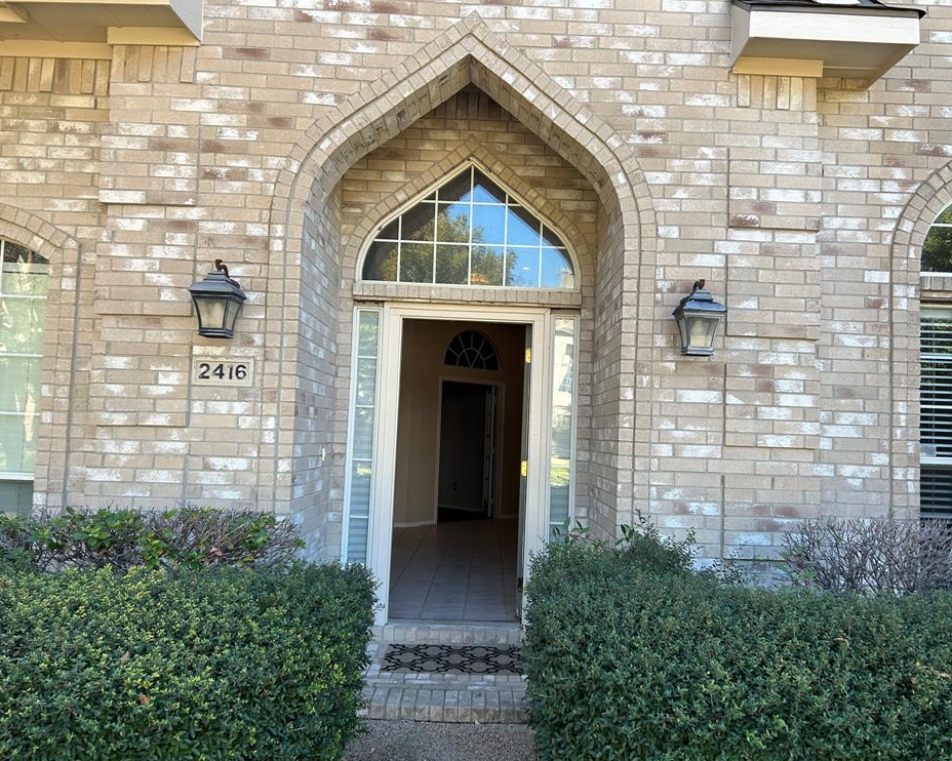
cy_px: 390
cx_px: 504
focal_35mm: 28
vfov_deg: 51.5
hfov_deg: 62.2
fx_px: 789
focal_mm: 5.7
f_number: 1.5
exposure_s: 1/461
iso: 50
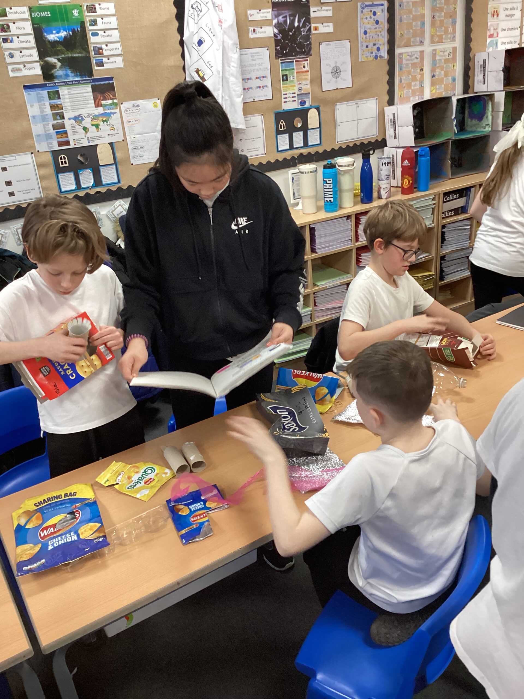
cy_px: 350
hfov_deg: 45.4
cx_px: 262
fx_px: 626
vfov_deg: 58.4
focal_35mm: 31
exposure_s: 1/60
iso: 250
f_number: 2.4
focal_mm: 3.3
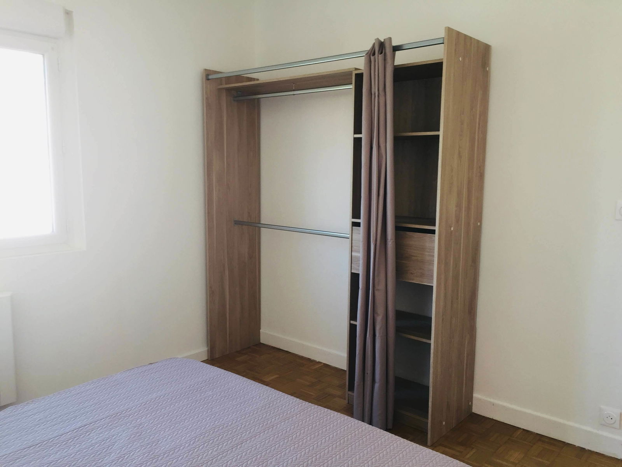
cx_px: 311
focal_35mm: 29
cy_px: 234
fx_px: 521
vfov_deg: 48.2
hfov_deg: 61.7
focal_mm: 4.15
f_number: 2.2
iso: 40
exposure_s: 1/50
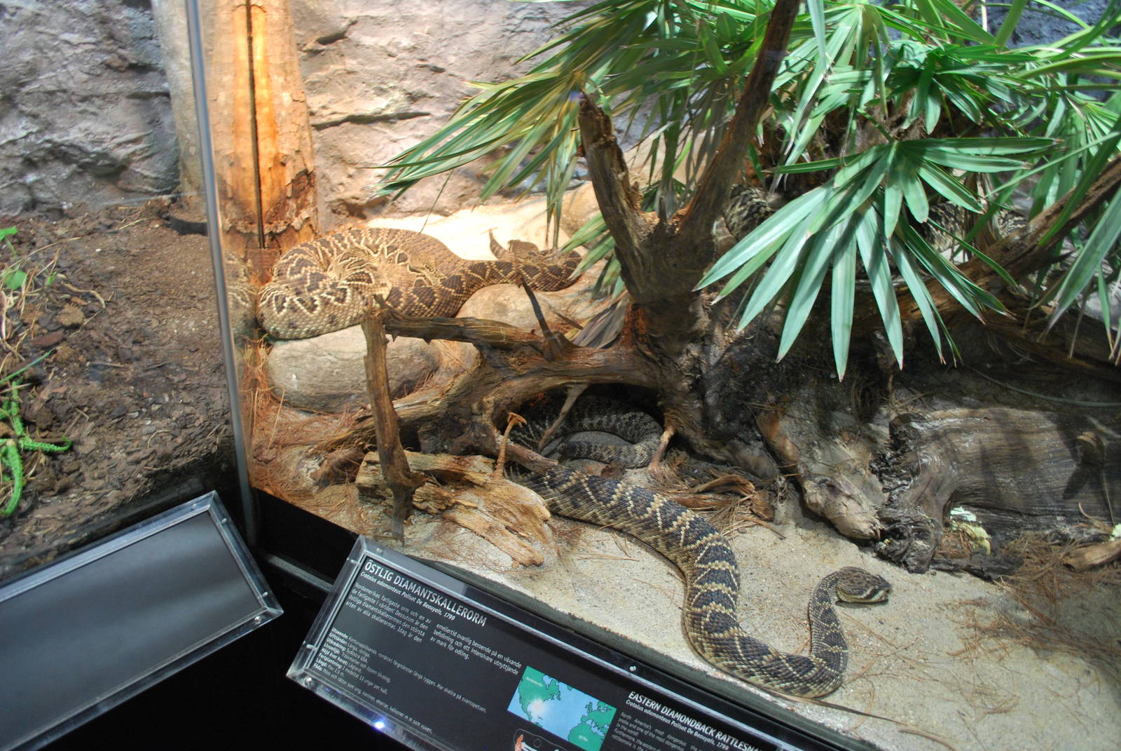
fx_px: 842
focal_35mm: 27
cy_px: 376
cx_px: 560
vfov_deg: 48.0
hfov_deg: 67.3
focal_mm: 18
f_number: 3.5
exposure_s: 1/15
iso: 400
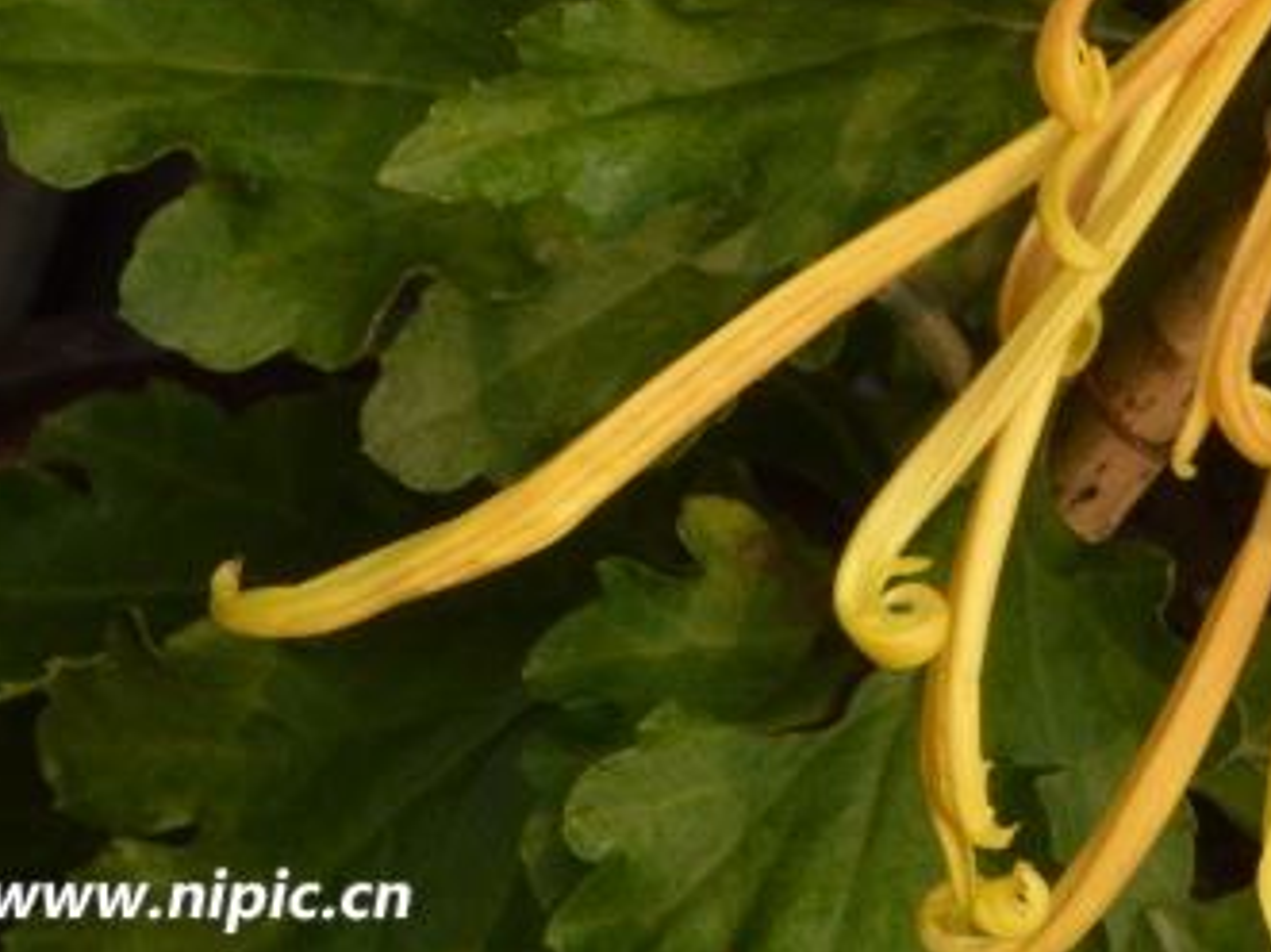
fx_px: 16370
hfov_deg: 4.4
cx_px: 1567
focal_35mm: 446
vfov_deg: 3.3
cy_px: -344
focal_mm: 100
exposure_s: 1/250
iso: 720
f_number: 20
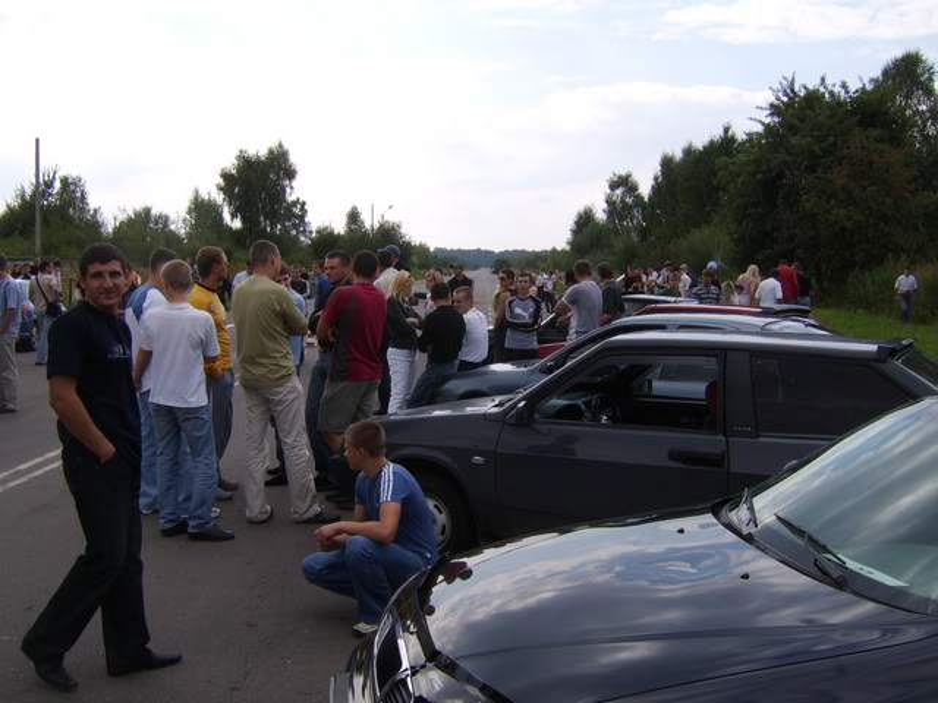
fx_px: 840
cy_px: 352
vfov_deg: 45.4
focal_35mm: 31
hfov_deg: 58.4
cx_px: 469
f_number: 6.7
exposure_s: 1/250
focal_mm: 8.13
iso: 71
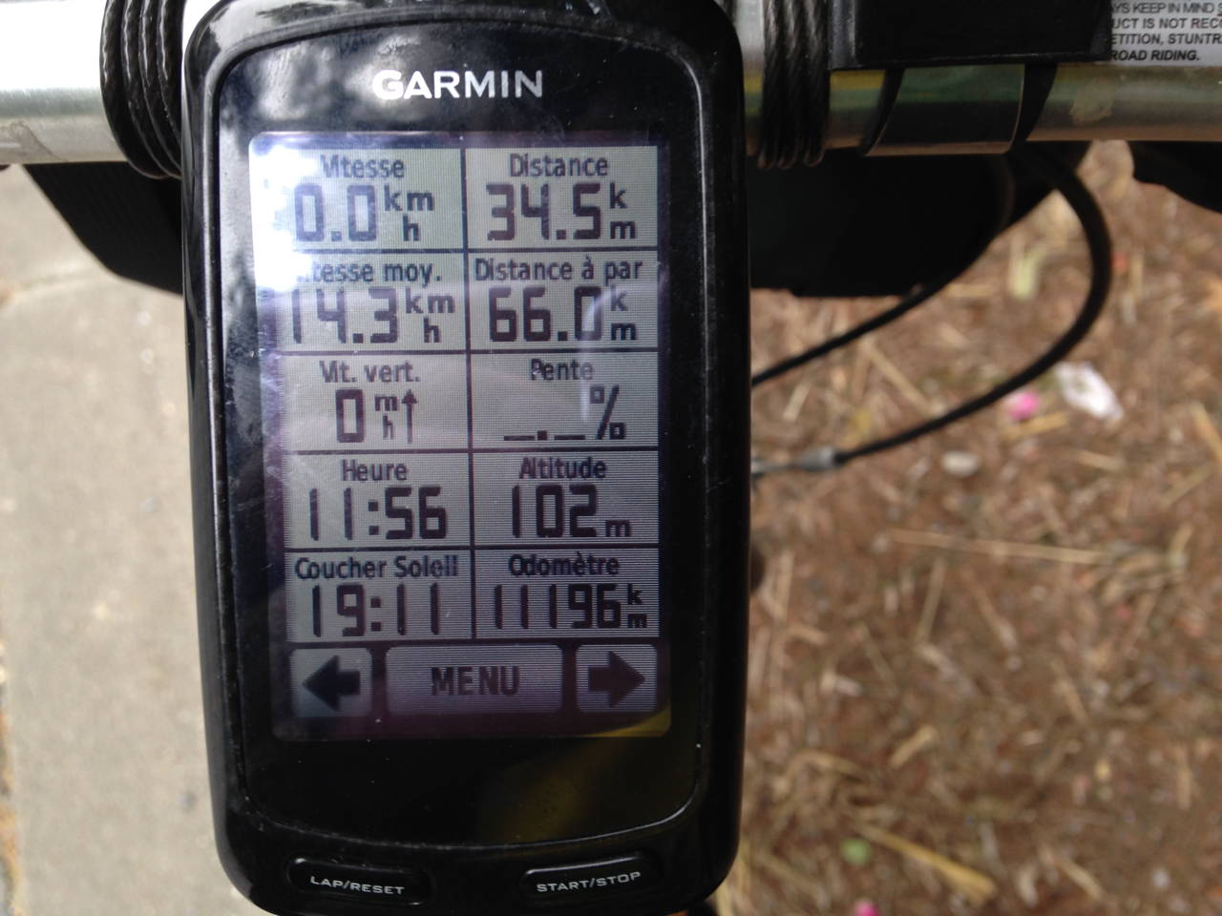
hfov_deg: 55.4
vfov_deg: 42.9
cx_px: 611
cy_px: 458
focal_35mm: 33
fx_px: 1165
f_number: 2.4
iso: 50
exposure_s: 1/30
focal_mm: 4.12
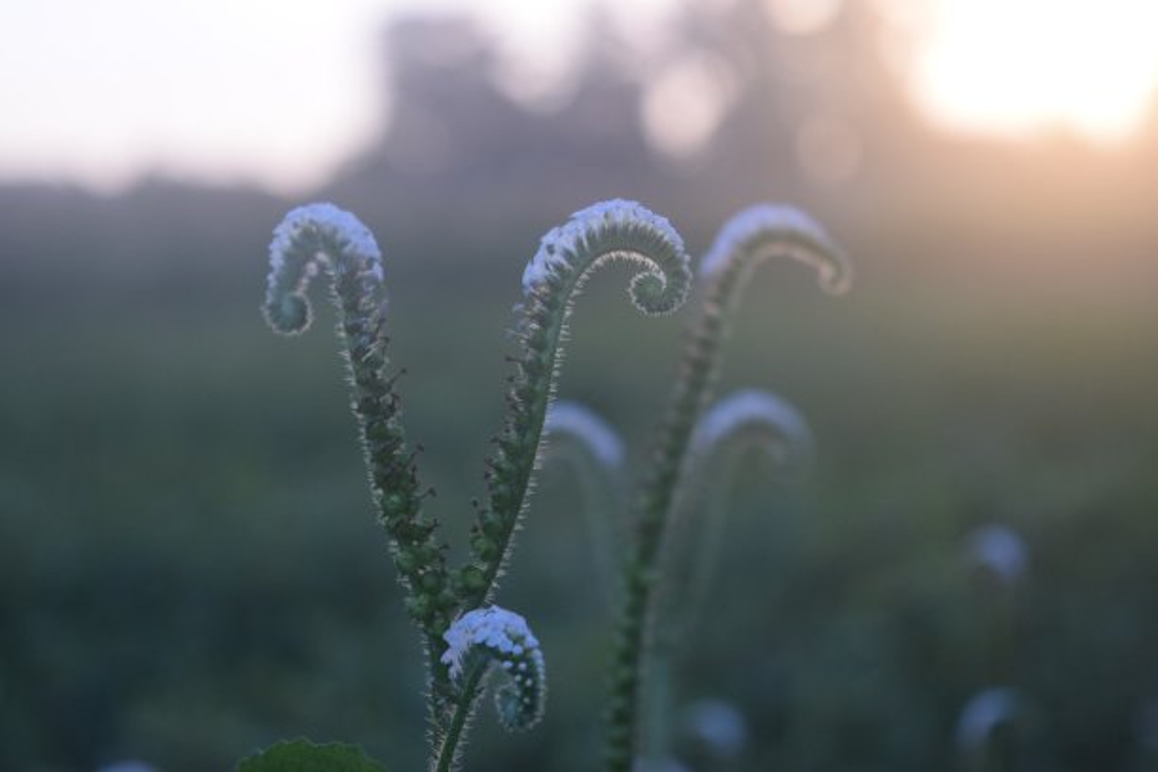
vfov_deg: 16.6
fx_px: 2654
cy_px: 386
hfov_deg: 24.6
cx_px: 579
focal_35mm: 82
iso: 800
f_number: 5.6
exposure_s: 1/320
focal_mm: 55
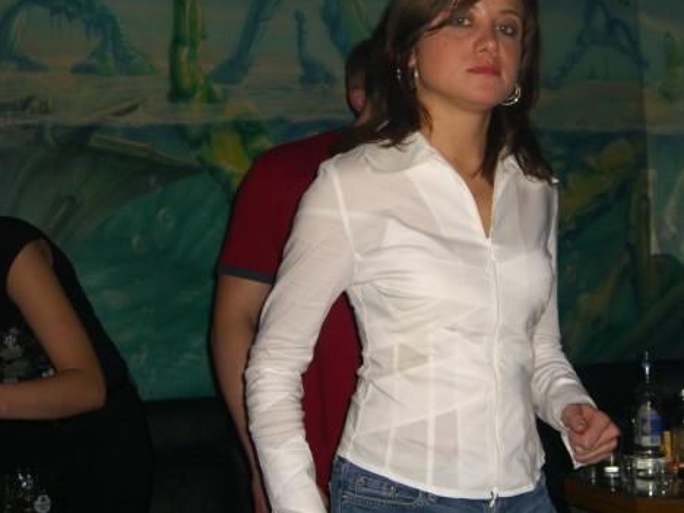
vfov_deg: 24.8
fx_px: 1166
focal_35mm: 59
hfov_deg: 32.6
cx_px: 406
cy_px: 194
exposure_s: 1/60
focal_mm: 9.5
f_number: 3.1
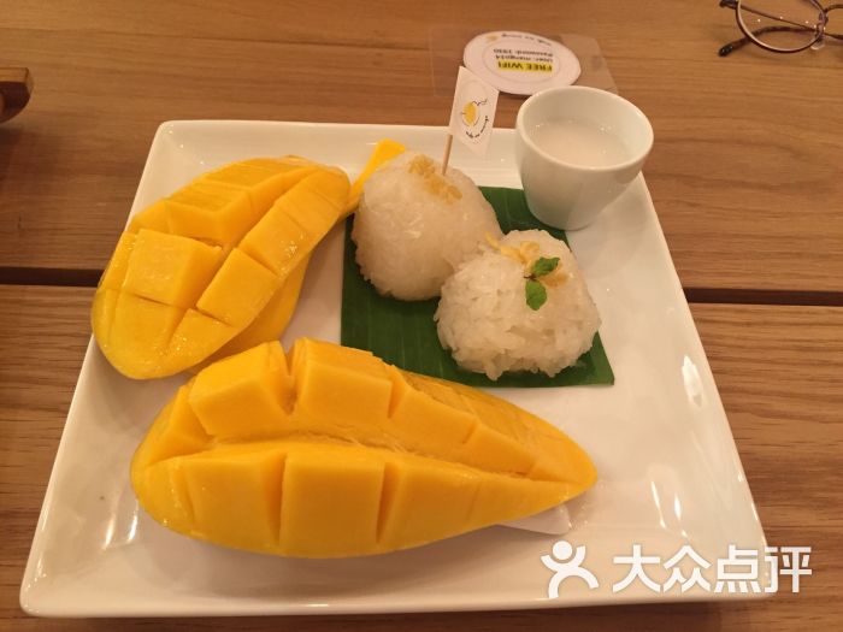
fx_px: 706
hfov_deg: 61.7
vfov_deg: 48.2
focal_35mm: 29
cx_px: 422
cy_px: 316
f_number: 2.2
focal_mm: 4.15
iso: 200
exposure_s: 1/33
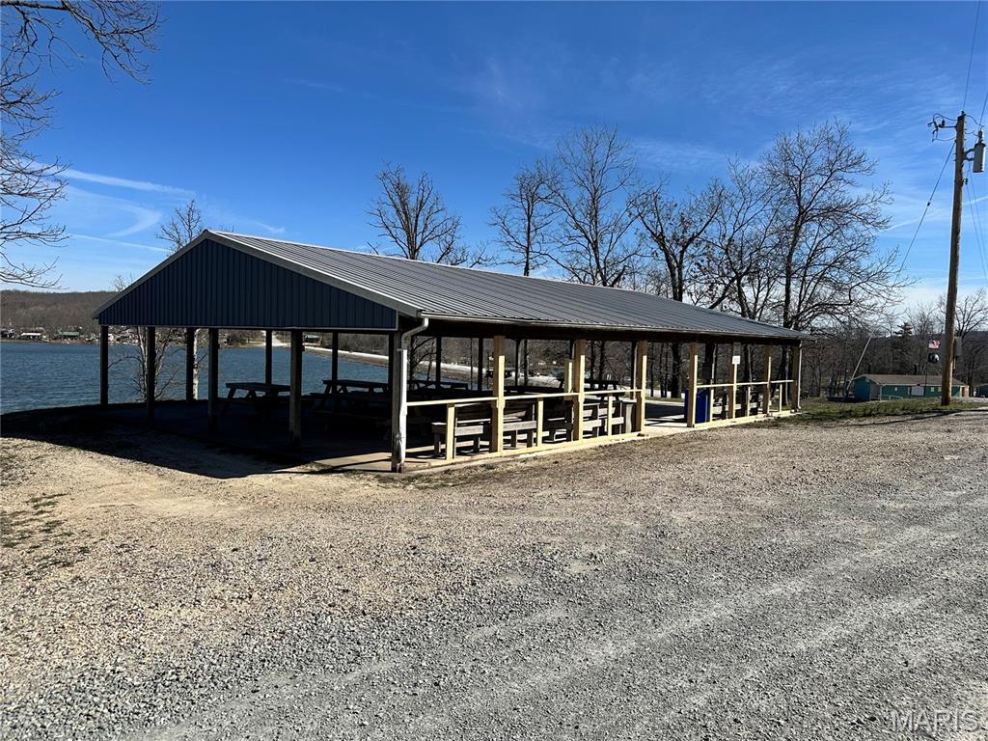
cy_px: 370
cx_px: 494
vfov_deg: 56.8
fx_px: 685
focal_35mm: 24
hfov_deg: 71.6
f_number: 1.78
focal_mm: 6.86
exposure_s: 1/6211
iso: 80
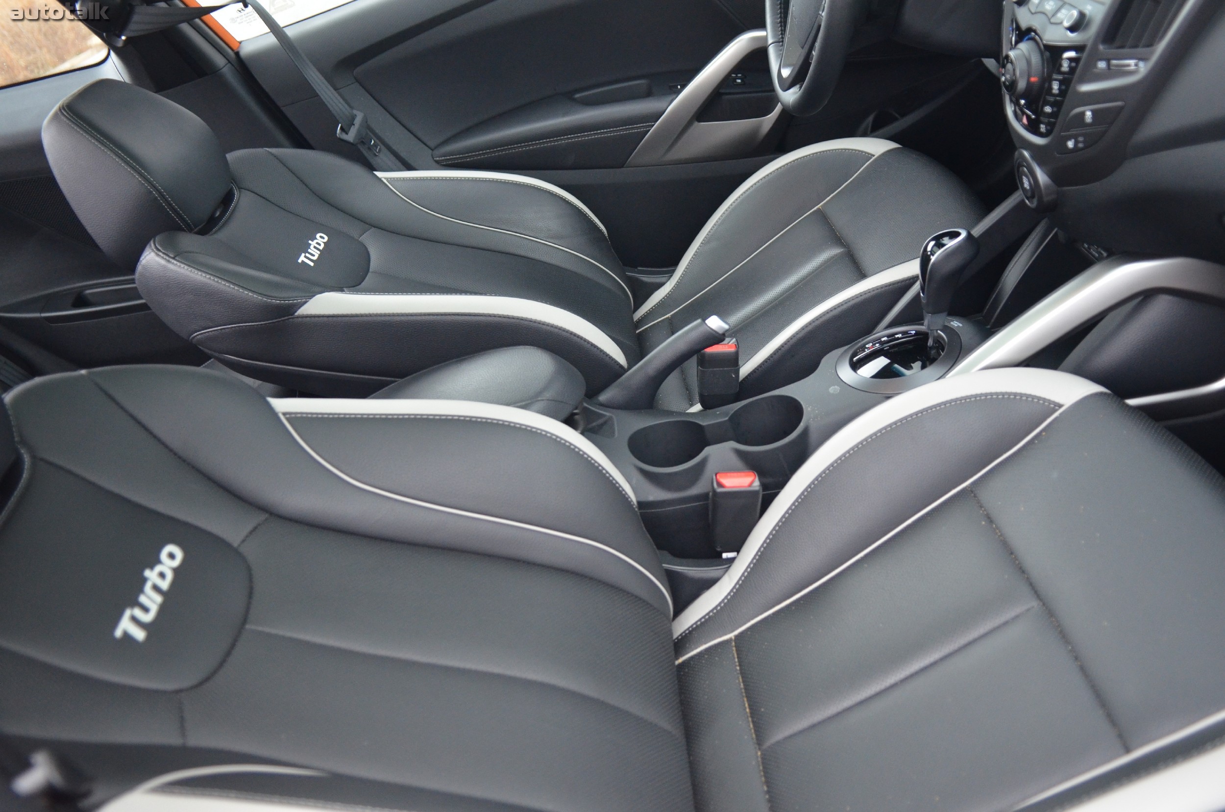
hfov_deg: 62.0
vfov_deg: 43.4
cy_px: 406
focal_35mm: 30
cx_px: 612
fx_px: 1019
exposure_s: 1/160
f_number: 2.8
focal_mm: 20
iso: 1600
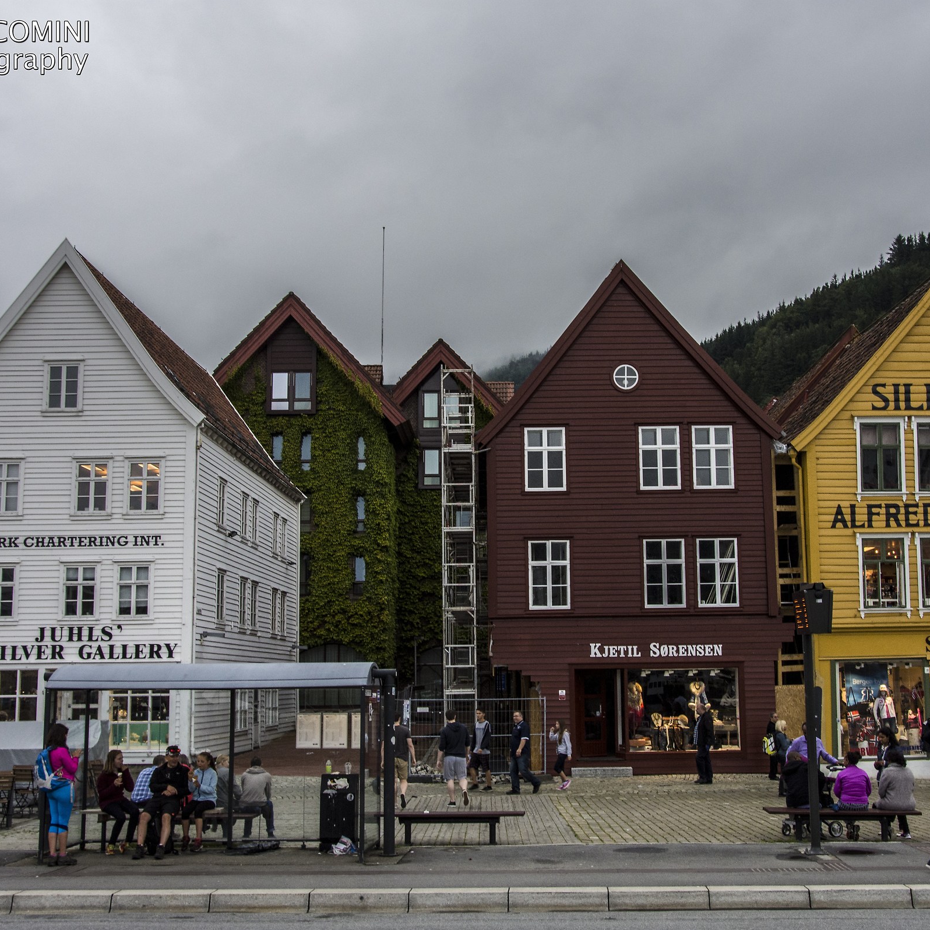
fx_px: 1398
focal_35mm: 46
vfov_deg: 36.8
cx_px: 519
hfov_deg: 36.7
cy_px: 465
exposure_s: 1/100
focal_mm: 24
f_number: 9
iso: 800
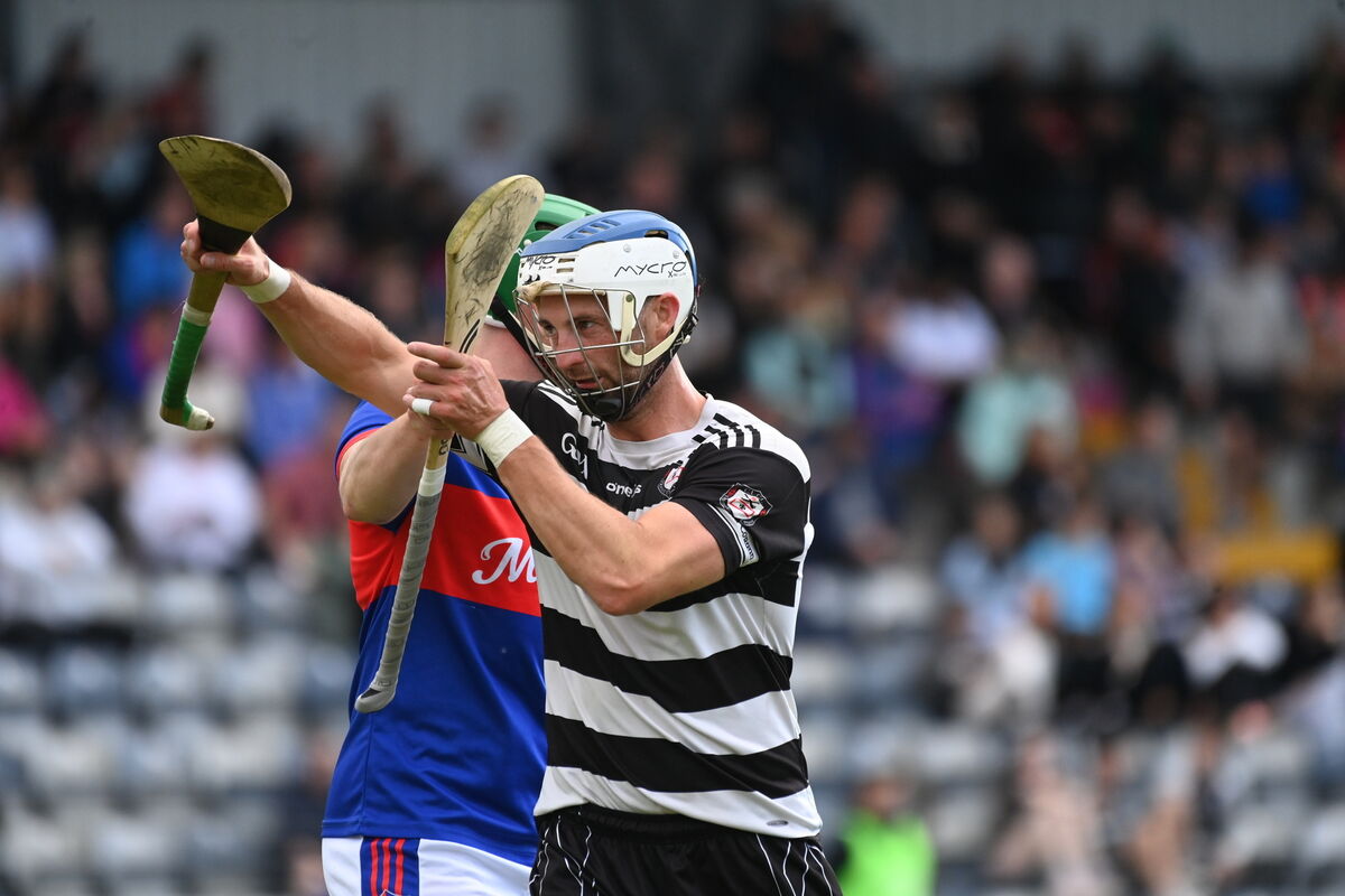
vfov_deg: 2.7
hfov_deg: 4.1
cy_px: 448
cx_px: 672
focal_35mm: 500
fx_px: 18679
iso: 2000
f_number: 5.6
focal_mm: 500
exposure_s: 1/3200
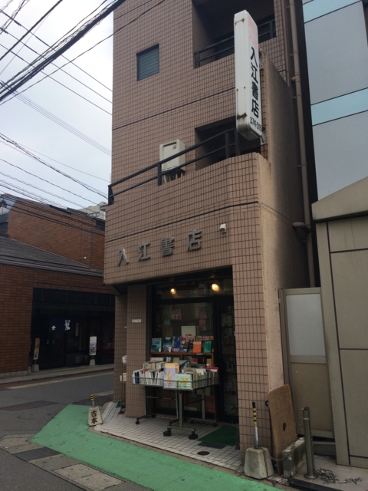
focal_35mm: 29
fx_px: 411
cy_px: 246
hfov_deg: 48.2
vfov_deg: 61.7
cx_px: 184
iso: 32
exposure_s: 1/1109
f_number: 2.2
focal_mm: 4.15
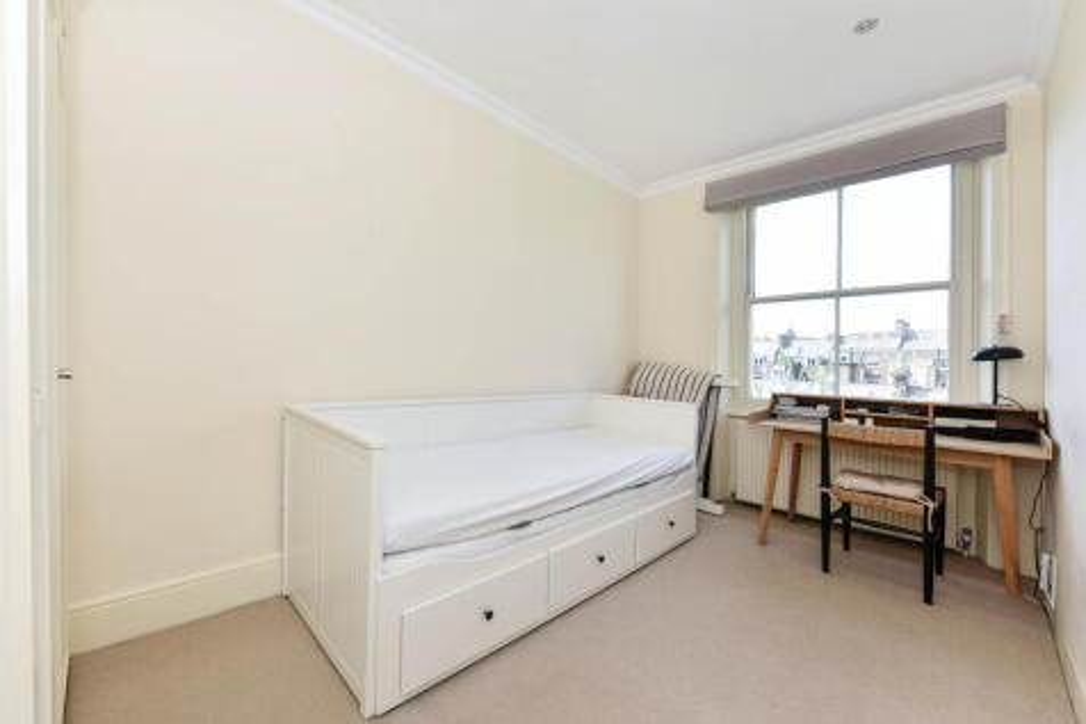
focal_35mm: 14
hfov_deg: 104.3
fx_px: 422
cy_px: 362
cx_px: 543
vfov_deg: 81.2
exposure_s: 1/60
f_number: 8
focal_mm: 14
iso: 100
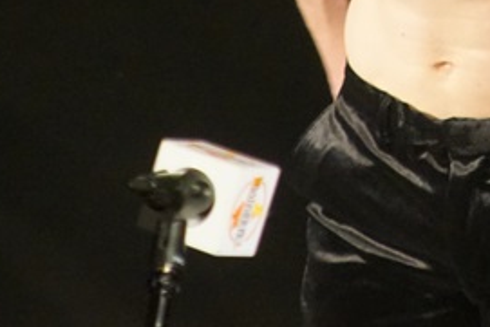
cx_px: 501
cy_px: -126
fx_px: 15075
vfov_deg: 1.2
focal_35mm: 1107
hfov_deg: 1.9
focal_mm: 200
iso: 3200
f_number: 6.3
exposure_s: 1/125
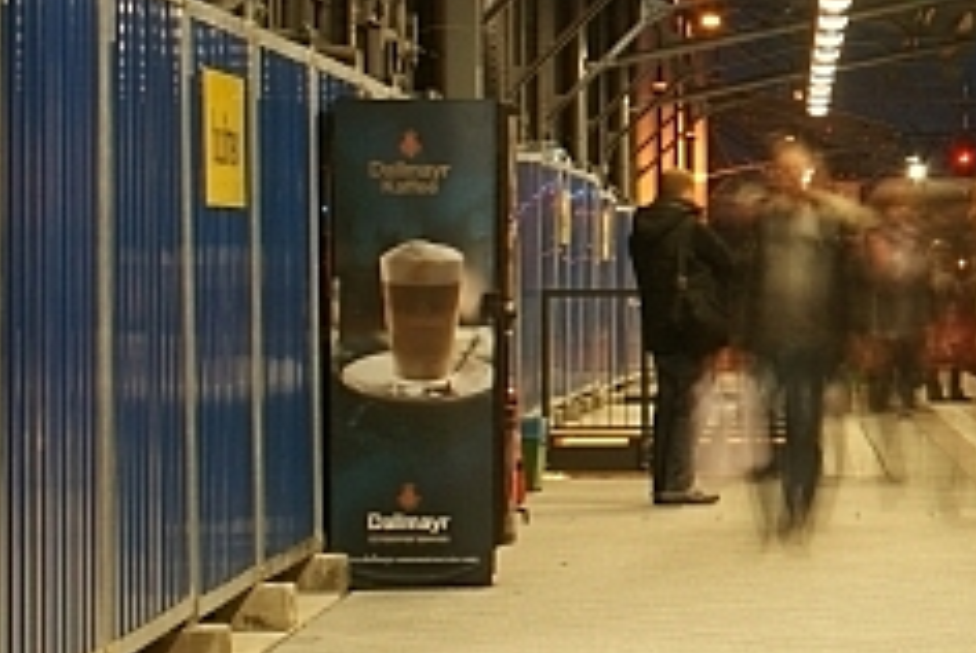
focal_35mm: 203
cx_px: 1431
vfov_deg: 6.8
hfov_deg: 9.8
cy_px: 198
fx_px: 5510
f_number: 14
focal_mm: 40
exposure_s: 4
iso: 100
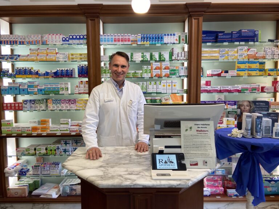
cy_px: 104
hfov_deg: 67.3
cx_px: 140
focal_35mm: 26
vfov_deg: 53.1
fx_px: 210
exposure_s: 1/100
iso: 80
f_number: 1.8
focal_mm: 4.25
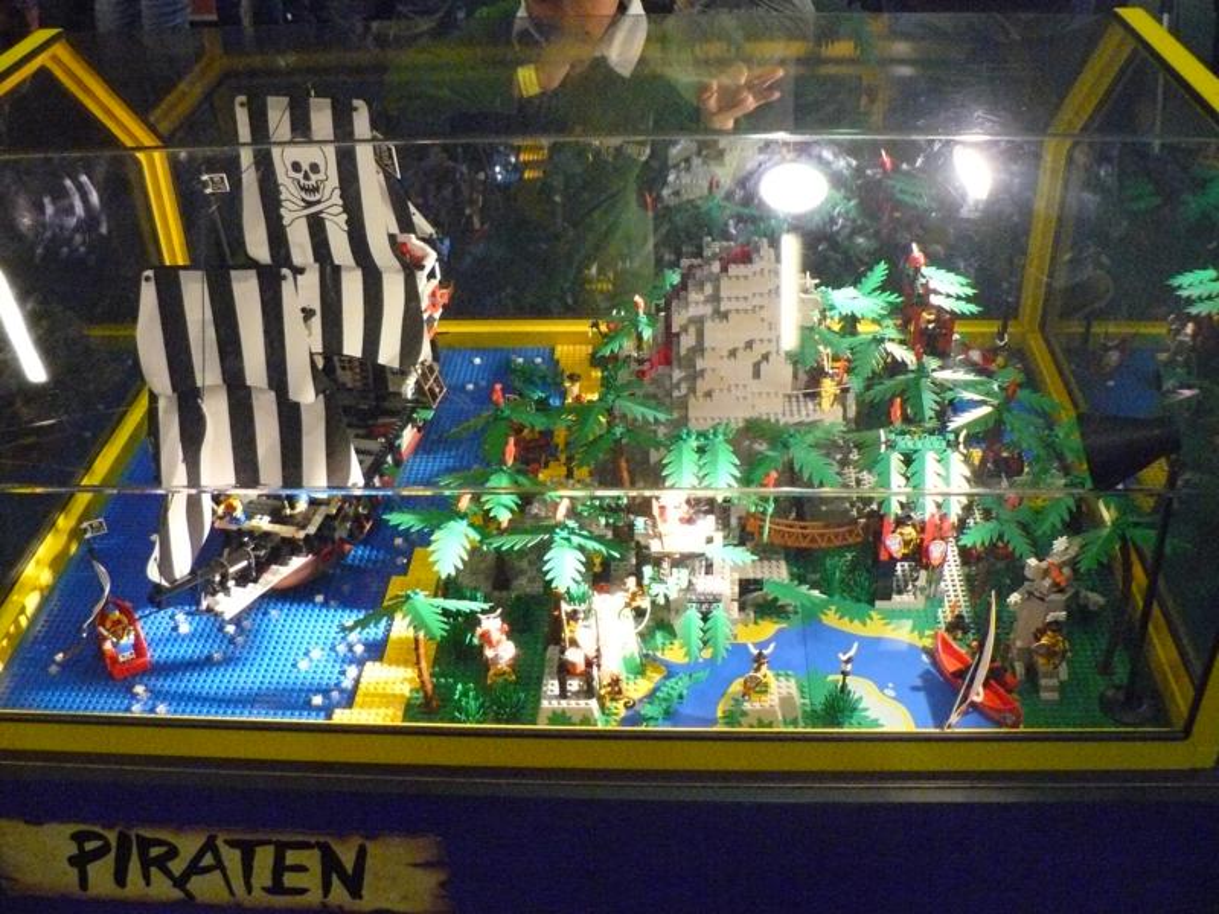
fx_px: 1268
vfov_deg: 39.7
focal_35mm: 36
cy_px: 457
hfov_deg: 51.4
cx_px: 610
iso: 800
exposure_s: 1/60
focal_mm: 6
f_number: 2.8
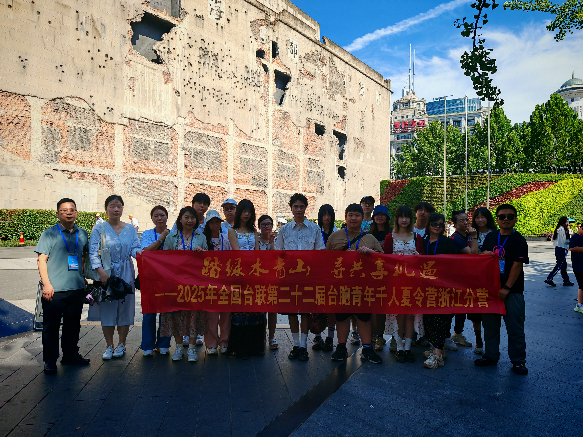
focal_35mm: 27
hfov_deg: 65.3
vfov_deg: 51.4
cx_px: 292
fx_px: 455
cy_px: 218
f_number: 1.6
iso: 50
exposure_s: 1/2500
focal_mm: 7.62
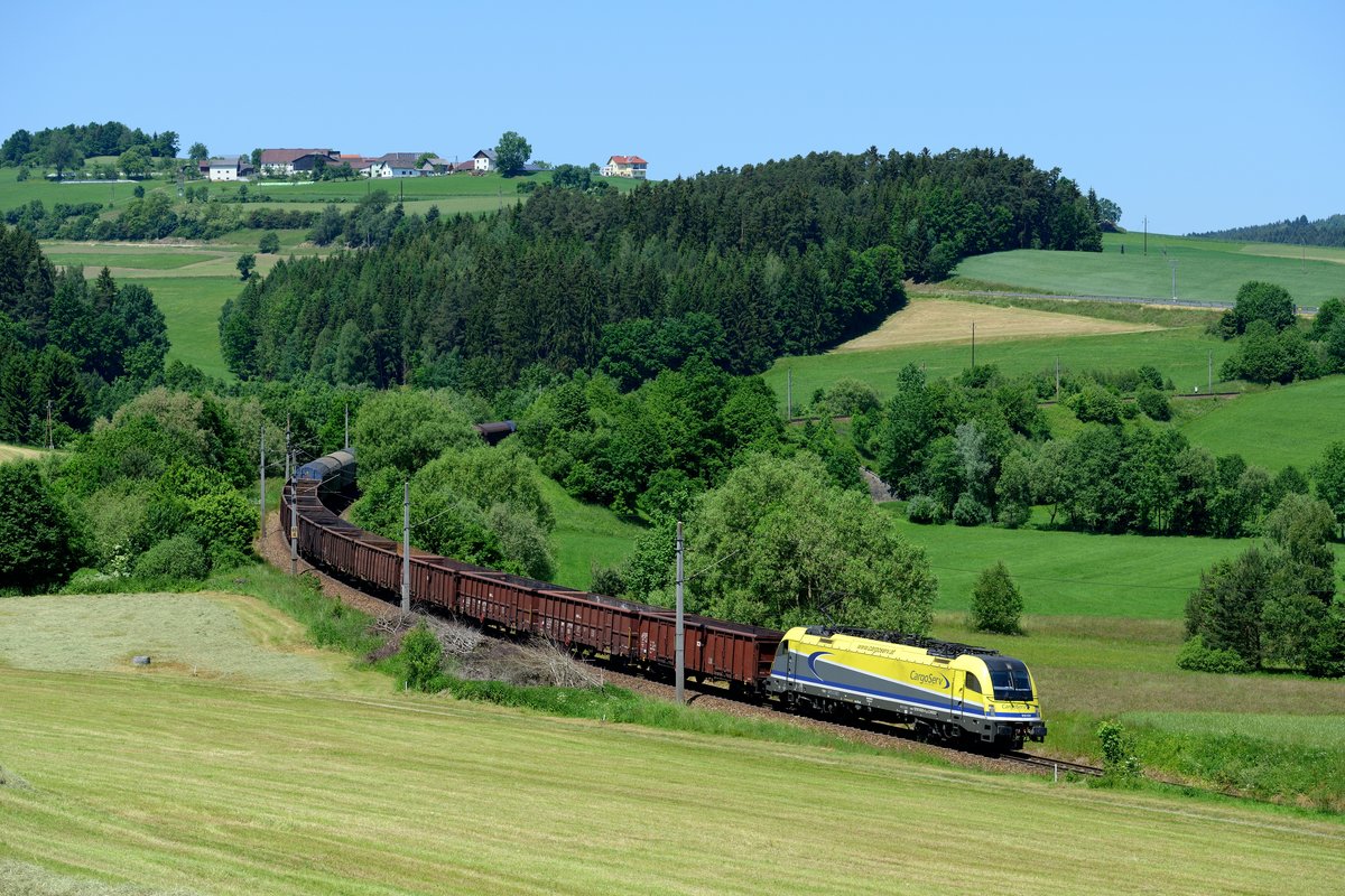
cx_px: 672
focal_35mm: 86
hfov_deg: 23.6
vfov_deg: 15.9
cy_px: 448
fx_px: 3213
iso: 250
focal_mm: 86
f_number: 6.3
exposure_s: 1/1600
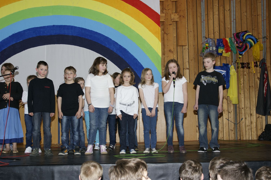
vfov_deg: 25.3
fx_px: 403
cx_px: 133
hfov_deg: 37.2
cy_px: 89
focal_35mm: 54
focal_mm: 35
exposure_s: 1/60
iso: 200
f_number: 4
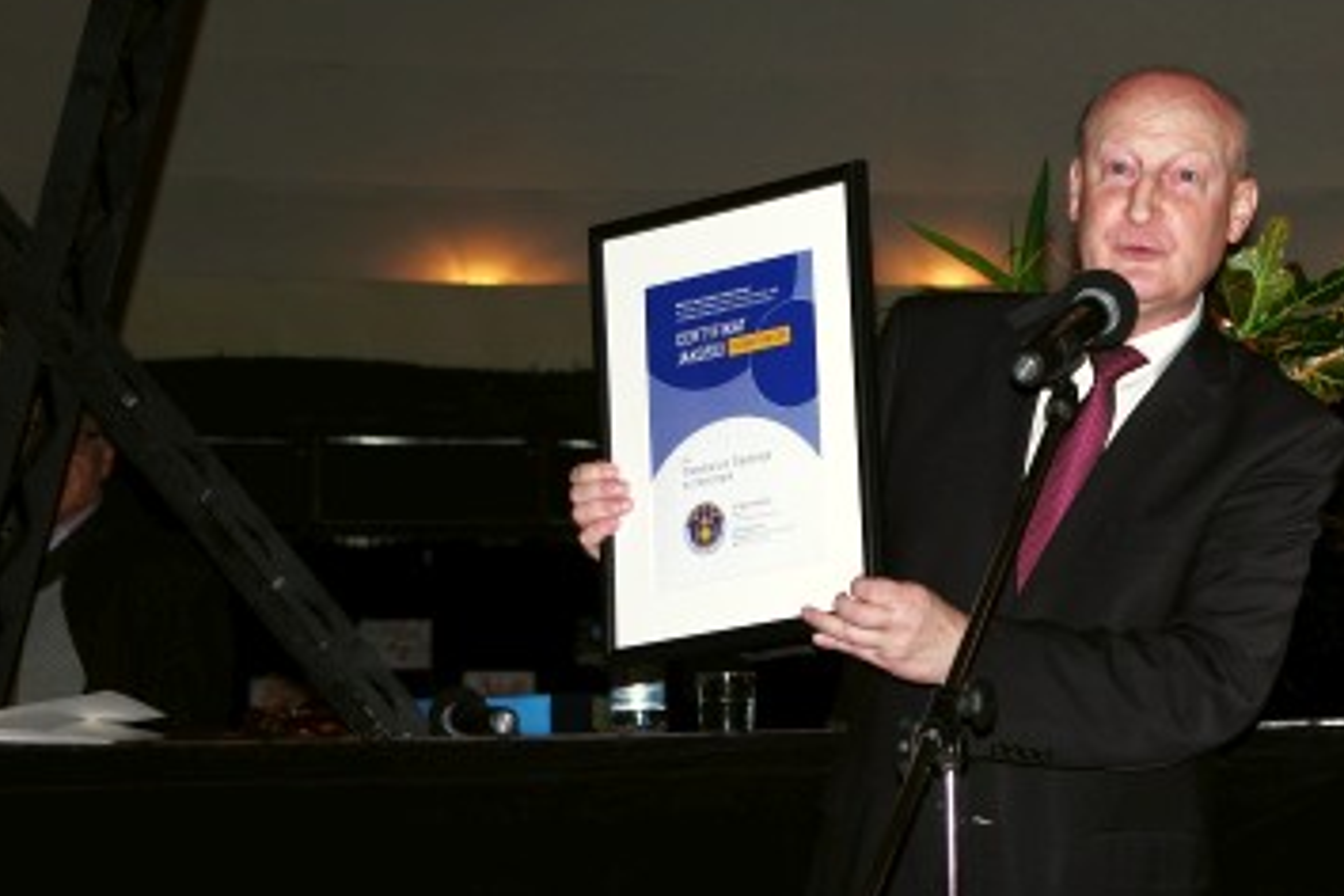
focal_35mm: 103
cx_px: 1196
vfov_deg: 13.3
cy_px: 387
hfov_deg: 19.5
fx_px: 3845
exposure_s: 1/80
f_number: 4.5
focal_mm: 37.5
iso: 200
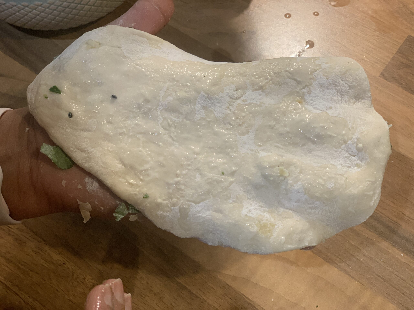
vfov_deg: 28.0
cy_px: 155
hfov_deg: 36.8
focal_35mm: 52
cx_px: 207
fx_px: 622
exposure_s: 1/50
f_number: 2.4
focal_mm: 6
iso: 125
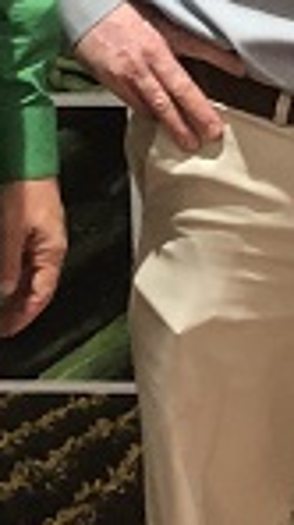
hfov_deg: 7.8
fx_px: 2139
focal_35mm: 154
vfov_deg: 13.7
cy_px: -60
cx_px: 375
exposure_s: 1/15
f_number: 1.8
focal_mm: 3.99
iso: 100
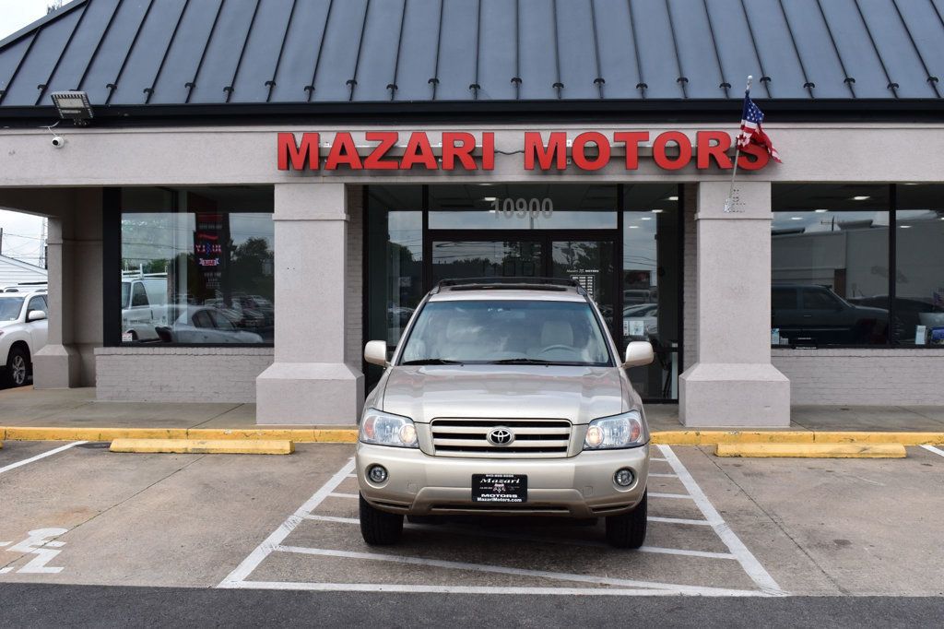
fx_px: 1101
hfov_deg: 46.4
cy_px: 314
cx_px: 472
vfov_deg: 31.9
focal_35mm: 42
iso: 400
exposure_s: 1/500
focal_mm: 28
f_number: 11
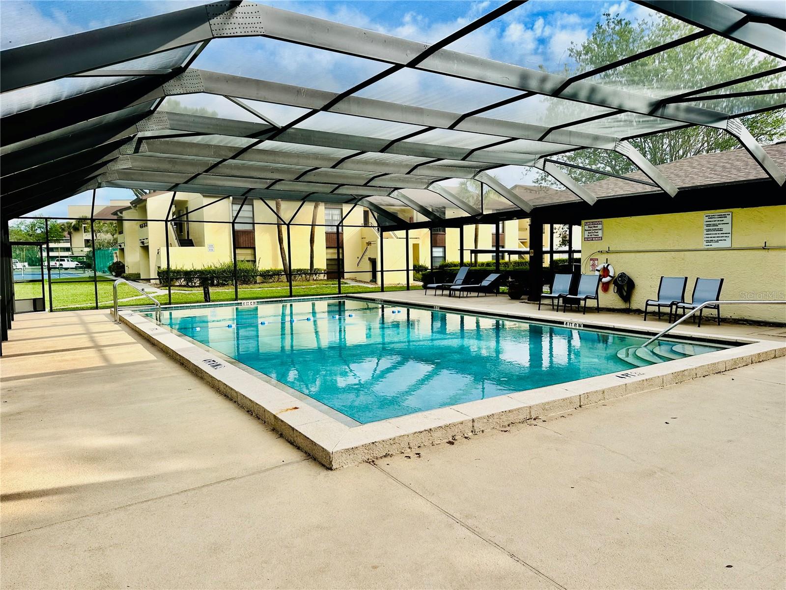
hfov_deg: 71.6
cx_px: 393
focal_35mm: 24
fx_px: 545
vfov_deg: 56.8
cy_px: 295
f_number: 1.78
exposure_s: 1/1562
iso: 80
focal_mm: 6.86
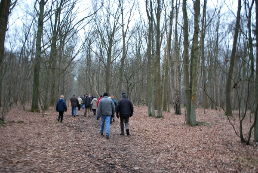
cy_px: 86
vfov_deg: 40.1
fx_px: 237
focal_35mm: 33
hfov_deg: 57.2
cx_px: 129
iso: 220
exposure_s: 1/30
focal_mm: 22
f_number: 4
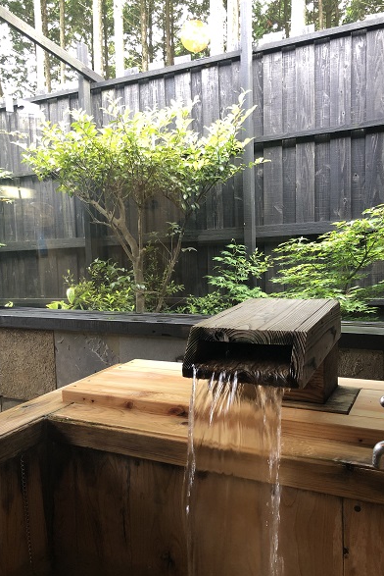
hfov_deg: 43.6
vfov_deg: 61.9
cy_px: 294
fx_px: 479
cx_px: 204
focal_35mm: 30
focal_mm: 4
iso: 40
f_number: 1.8
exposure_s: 1/20
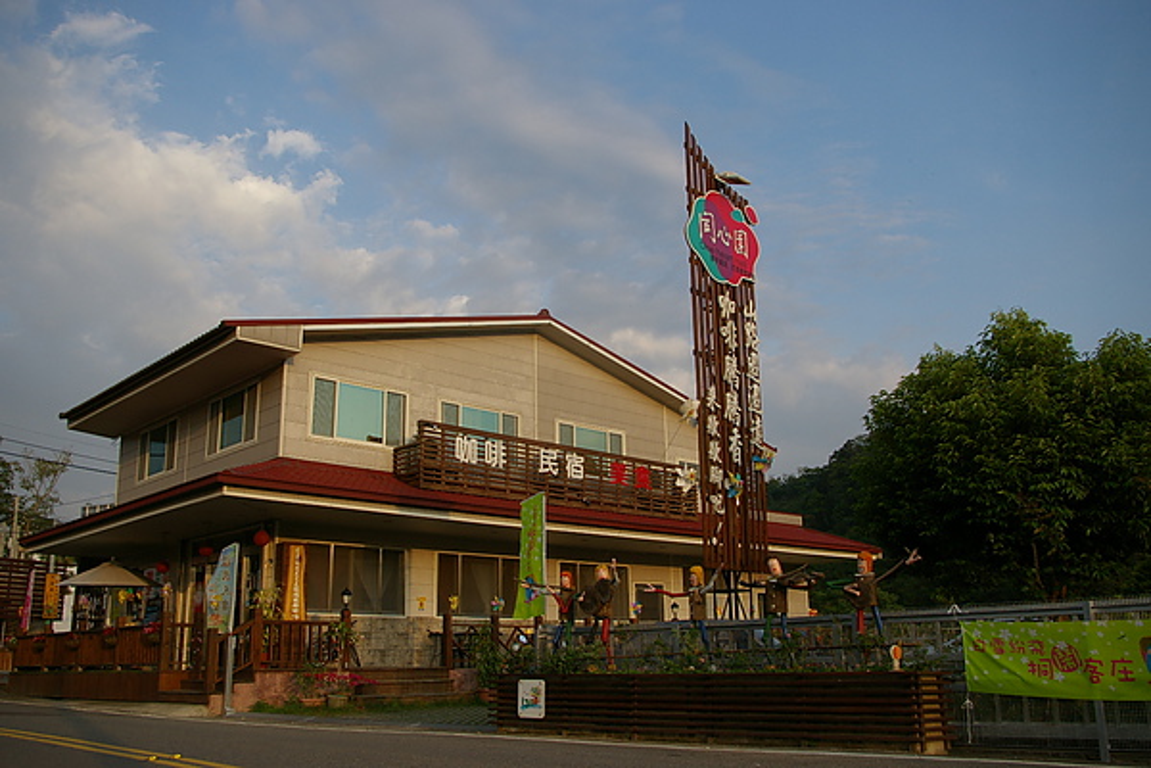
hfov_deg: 59.5
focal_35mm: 32
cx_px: 576
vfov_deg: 41.7
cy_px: 384
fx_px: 1007
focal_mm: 21
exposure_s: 1/500
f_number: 5.6
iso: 200
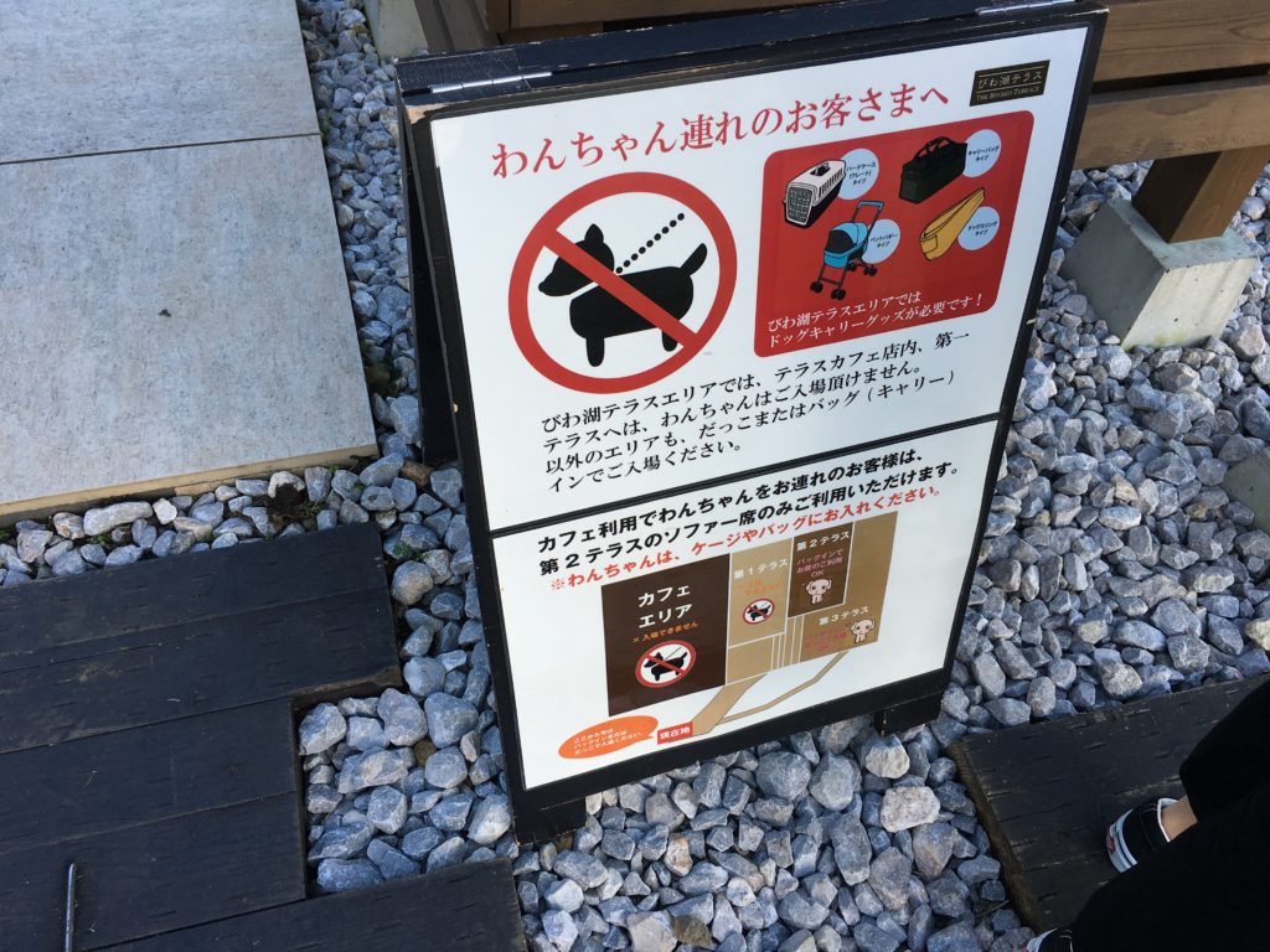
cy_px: 476
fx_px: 1064
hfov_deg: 61.7
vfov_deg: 48.2
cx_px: 635
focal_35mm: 29
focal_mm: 4.15
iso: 25
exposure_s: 1/214
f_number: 2.2
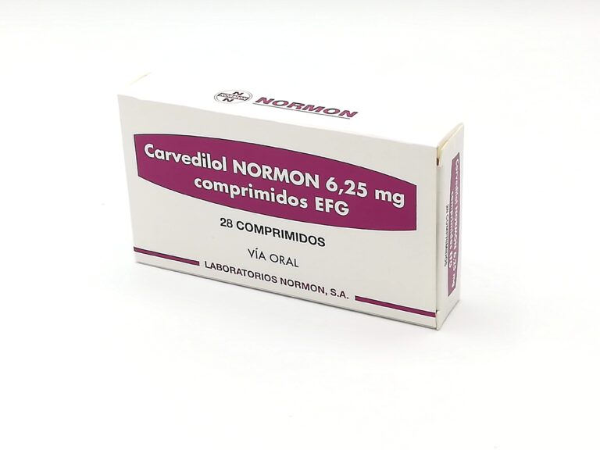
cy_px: 225
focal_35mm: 74
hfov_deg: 26.3
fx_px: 1283
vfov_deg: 19.9
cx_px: 300
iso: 50
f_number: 2.2
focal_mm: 3.83
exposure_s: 1/363
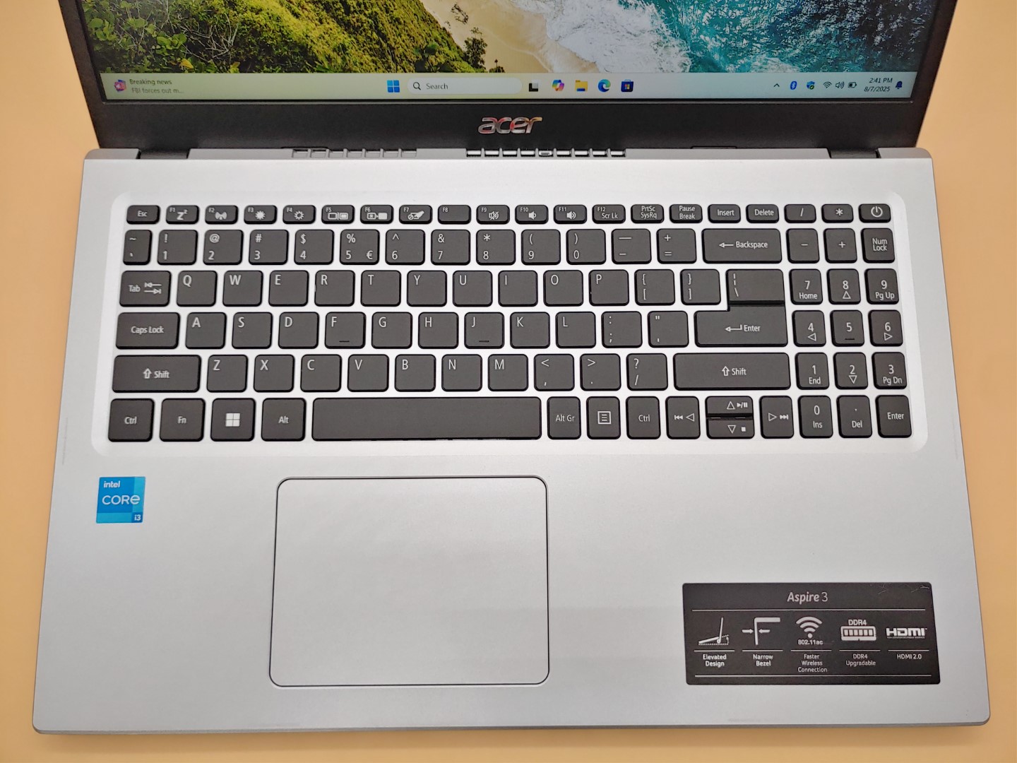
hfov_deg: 67.3
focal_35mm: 26
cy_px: 382
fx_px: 764
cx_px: 508
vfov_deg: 53.1
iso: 50
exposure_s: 1/257
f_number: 1.8
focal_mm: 4.36
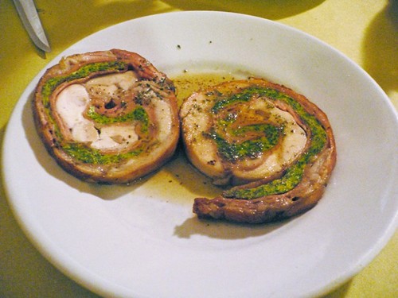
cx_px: 199
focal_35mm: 35
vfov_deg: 40.7
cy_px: 149
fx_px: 402
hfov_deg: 52.6
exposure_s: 1/8
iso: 200
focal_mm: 5.8
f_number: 2.8
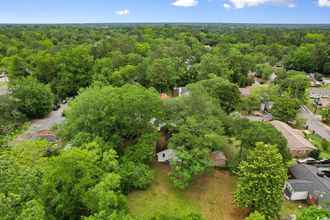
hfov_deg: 78.6
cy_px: 110
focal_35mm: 22
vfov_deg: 57.2
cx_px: 165
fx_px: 202
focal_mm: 8.38
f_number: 2.8
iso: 100
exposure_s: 1/180
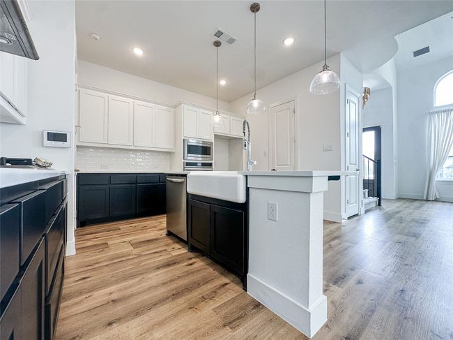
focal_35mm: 14
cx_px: 226
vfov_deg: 85.6
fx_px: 183
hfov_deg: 102.1
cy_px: 170
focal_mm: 2.22
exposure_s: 1/120
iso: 100
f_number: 2.2
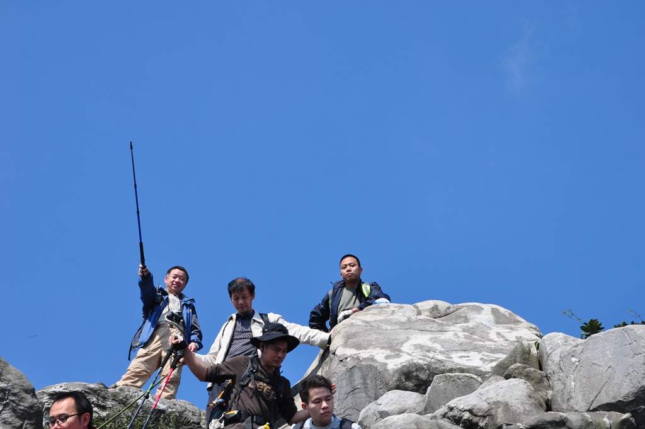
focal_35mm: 93
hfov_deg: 21.9
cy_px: 214
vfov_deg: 14.7
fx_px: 1664
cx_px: 322
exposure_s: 1/250
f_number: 11
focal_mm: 62
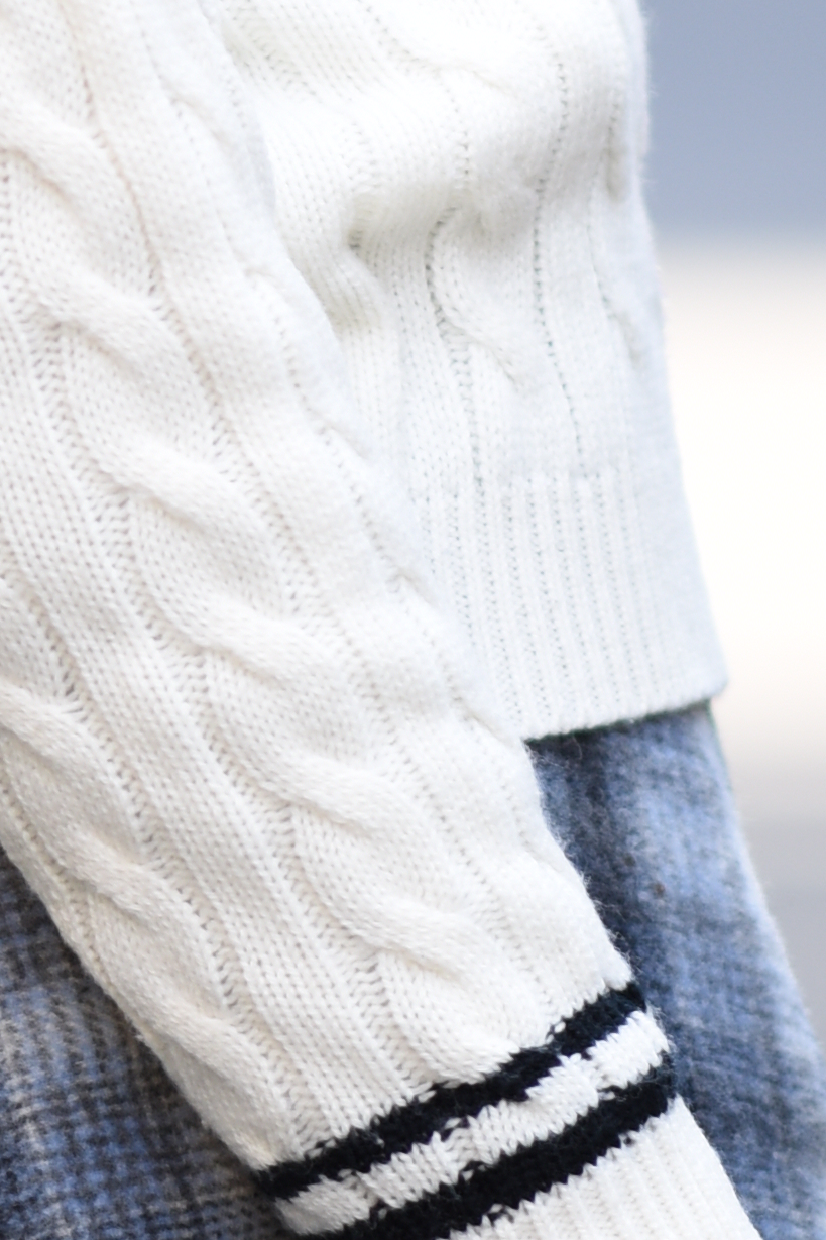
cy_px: -409
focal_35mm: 629
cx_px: -462
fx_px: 21652
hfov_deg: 2.2
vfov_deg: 3.3
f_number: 1.4
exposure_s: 1/500
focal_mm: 105
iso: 100
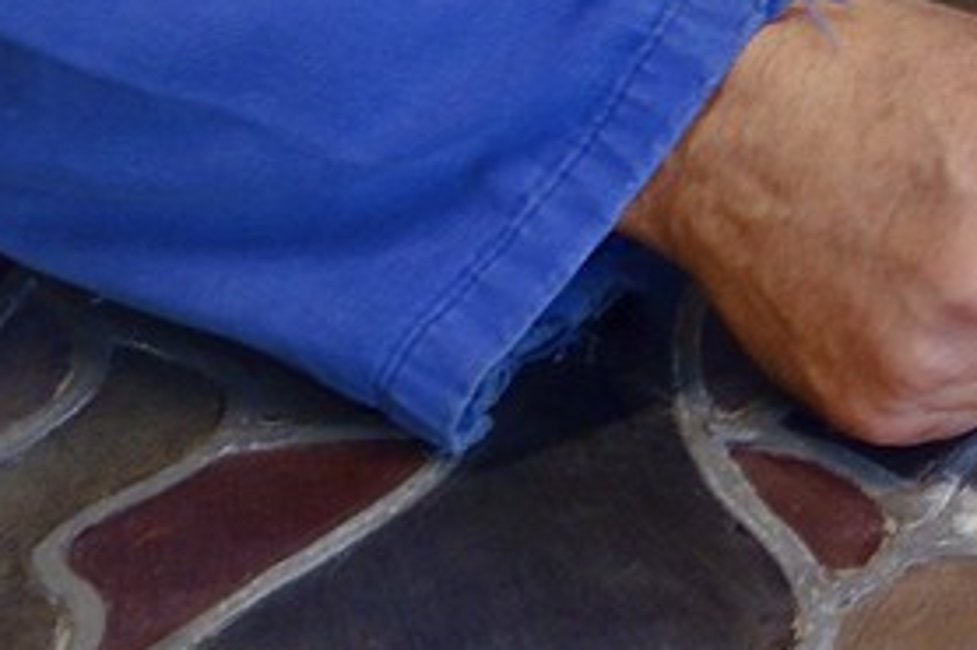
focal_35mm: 161
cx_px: 2211
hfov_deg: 11.1
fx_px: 4367
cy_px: -1061
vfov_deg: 7.7
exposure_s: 1/40
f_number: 5.6
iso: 800
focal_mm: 28
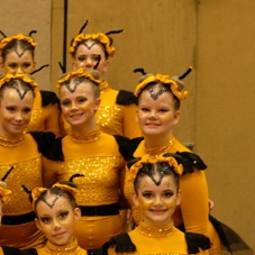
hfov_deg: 12.1
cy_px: 215
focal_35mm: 134
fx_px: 1117
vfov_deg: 12.9
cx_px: -193
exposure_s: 1/60
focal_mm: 23.3
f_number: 3.2
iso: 800
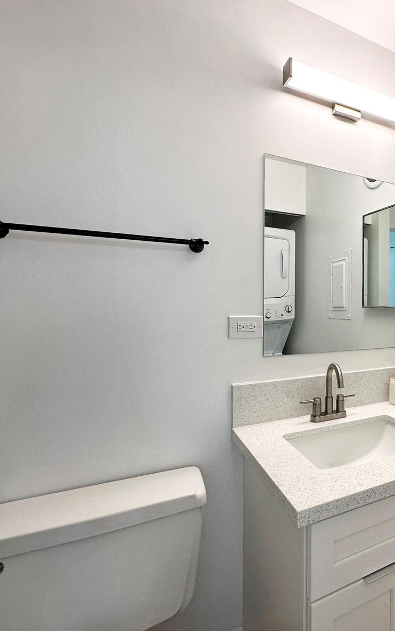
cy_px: 313
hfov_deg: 53.7
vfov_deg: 85.1
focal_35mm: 20
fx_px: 344
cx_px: 340
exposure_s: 1/120
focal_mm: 2.22
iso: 100
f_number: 2.2
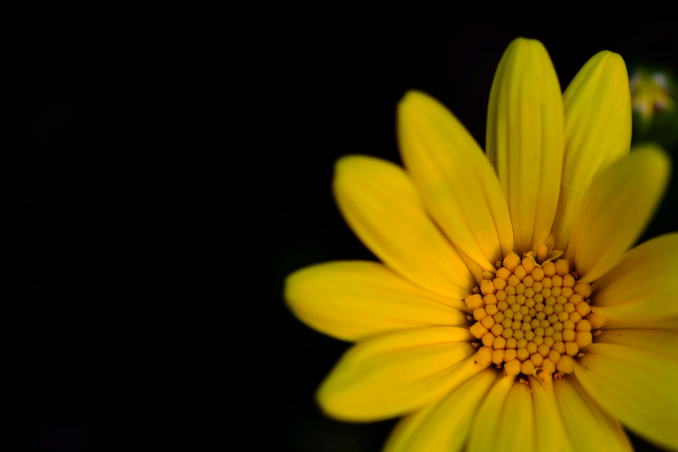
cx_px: 338
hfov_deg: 13.0
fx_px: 2985
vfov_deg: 8.7
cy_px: 226
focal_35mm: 159
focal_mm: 105
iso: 100
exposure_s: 1/125
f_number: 5.6
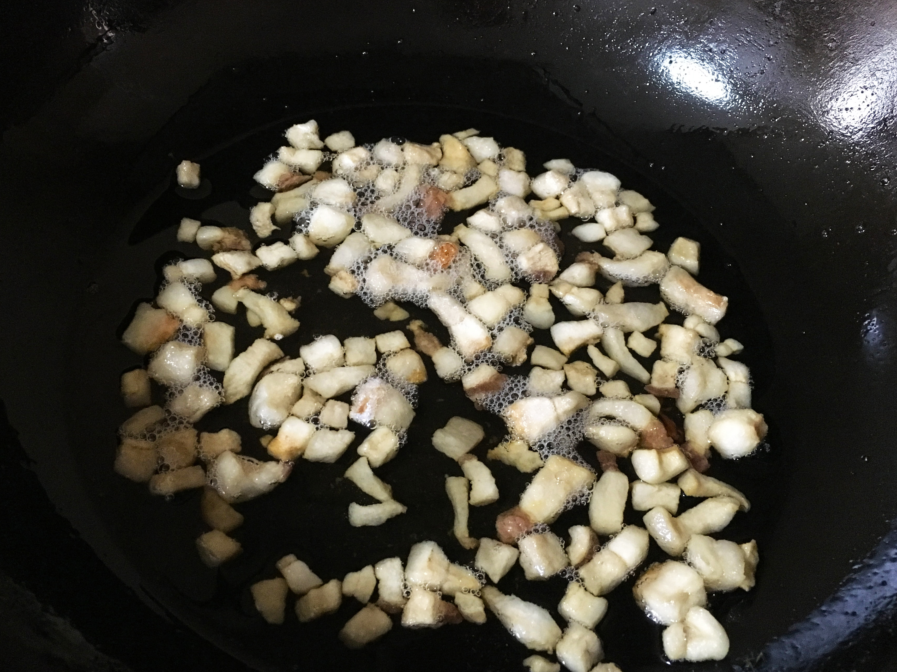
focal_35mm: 34
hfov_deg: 53.9
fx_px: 881
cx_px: 423
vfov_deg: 41.8
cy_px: 346
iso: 320
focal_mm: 4.15
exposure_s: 1/17
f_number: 2.2
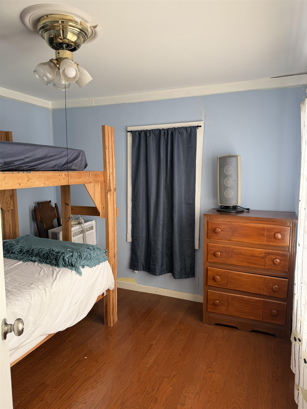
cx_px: 154
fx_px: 284
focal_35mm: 24
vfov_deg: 71.6
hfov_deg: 56.8
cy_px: 204
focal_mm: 6.76
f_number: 1.78
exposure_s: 1/147
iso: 50
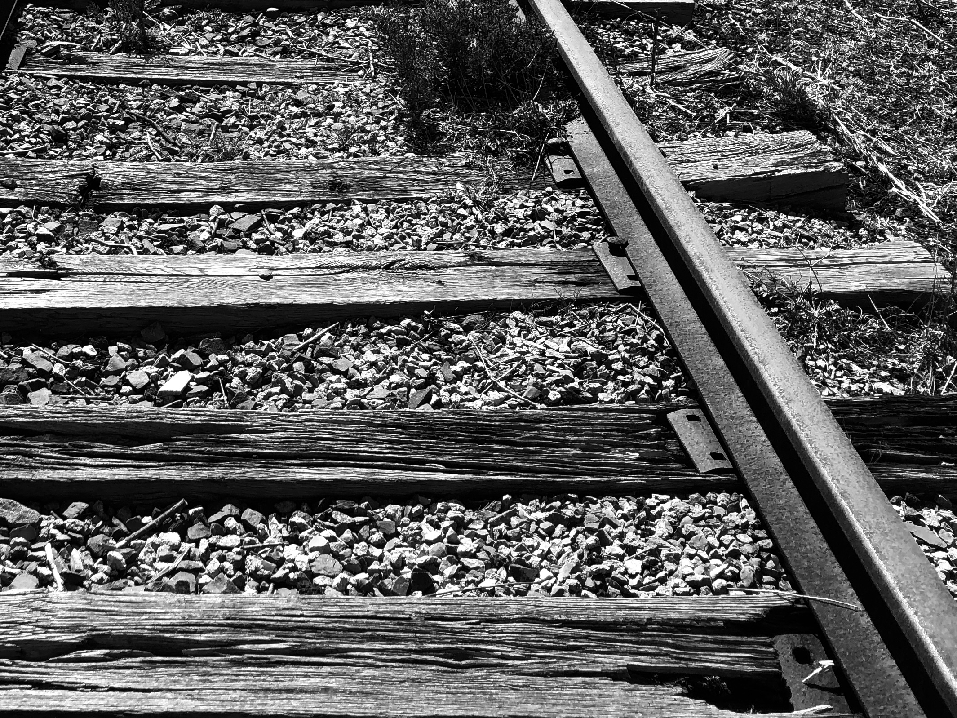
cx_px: 235
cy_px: 95
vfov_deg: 26.7
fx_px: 1465
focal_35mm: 53
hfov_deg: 35.3
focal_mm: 3.99
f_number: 1.8
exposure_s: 1/1372
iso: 20
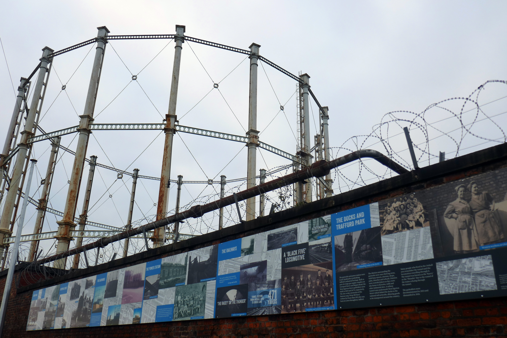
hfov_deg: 60.3
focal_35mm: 31
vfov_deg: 42.3
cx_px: 254
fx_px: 437
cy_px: 169
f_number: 3.1
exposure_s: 1/500
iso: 125
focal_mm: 10.8
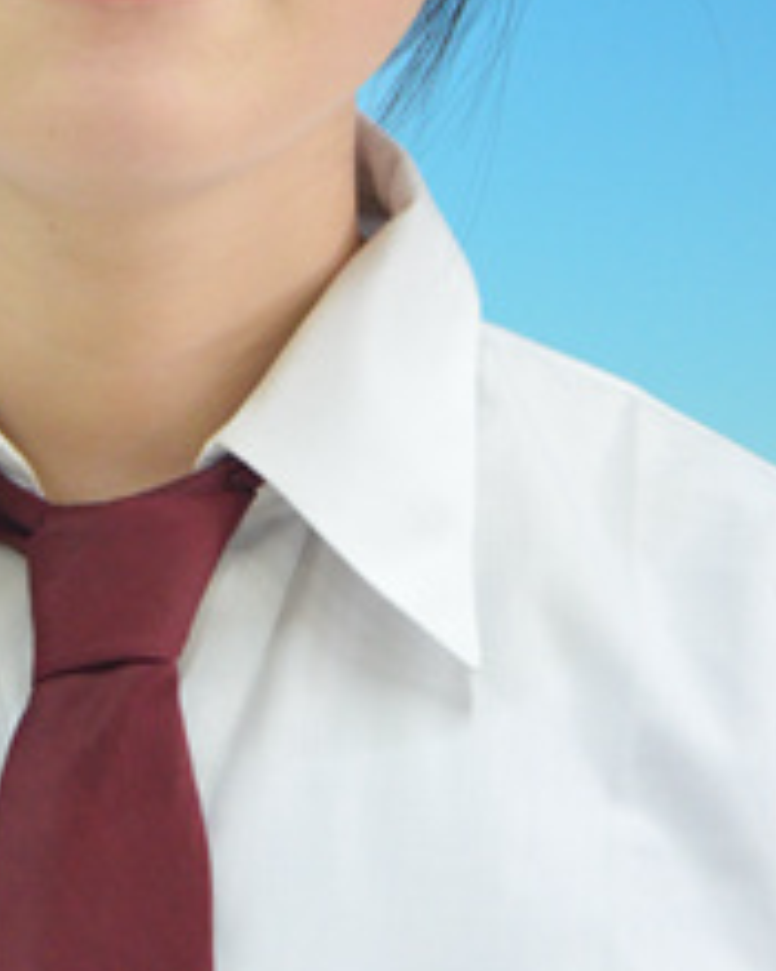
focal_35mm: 320
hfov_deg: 4.8
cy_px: 146
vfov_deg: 6.0
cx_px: 95
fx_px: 9193
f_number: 5.6
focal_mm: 92
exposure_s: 1/40
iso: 3200
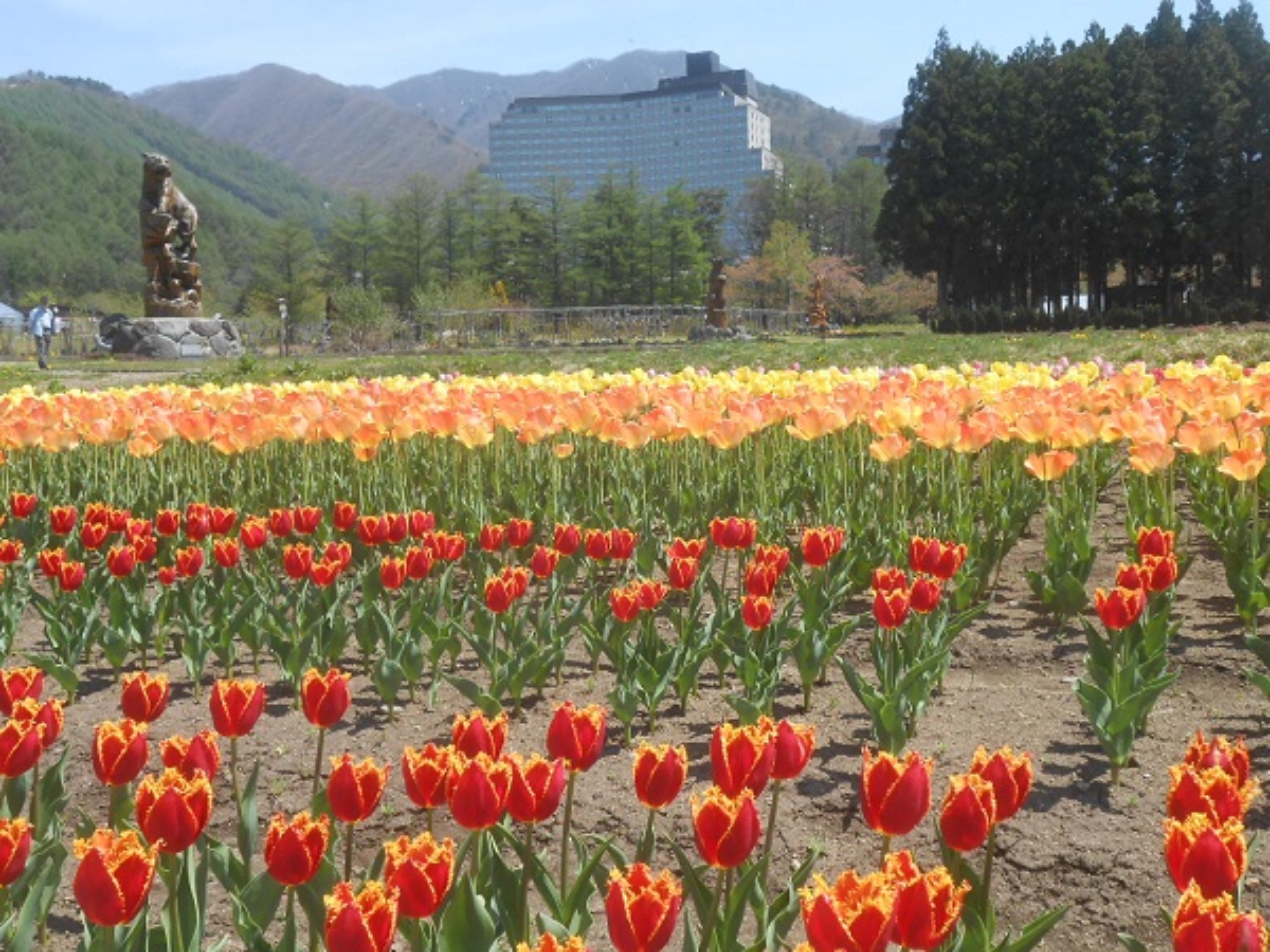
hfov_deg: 49.0
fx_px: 1394
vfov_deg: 37.7
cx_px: 635
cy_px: 476
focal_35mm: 38
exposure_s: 1/400
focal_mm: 6.8
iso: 80
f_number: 4.2
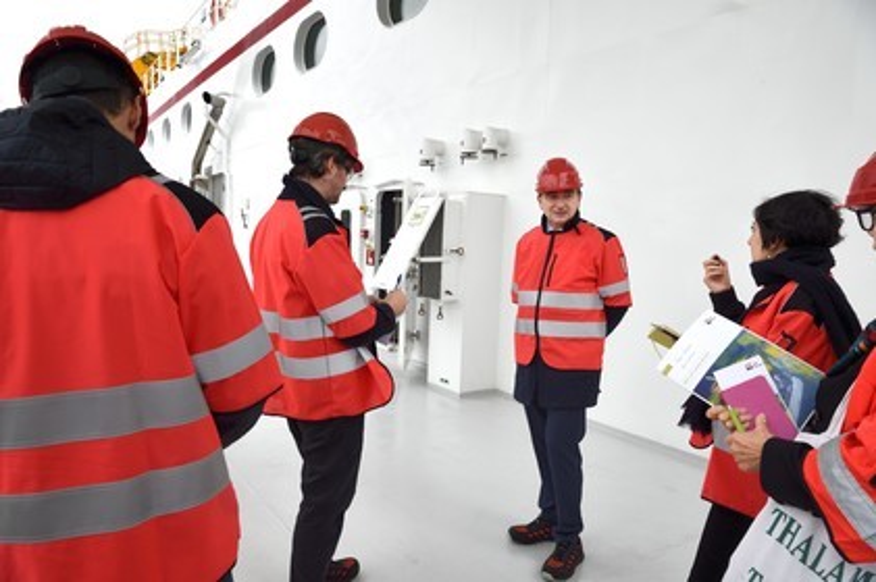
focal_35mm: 24
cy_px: 291
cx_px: 438
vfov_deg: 53.1
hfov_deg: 73.8
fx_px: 584
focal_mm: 24
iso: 1250
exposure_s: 1/500
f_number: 11
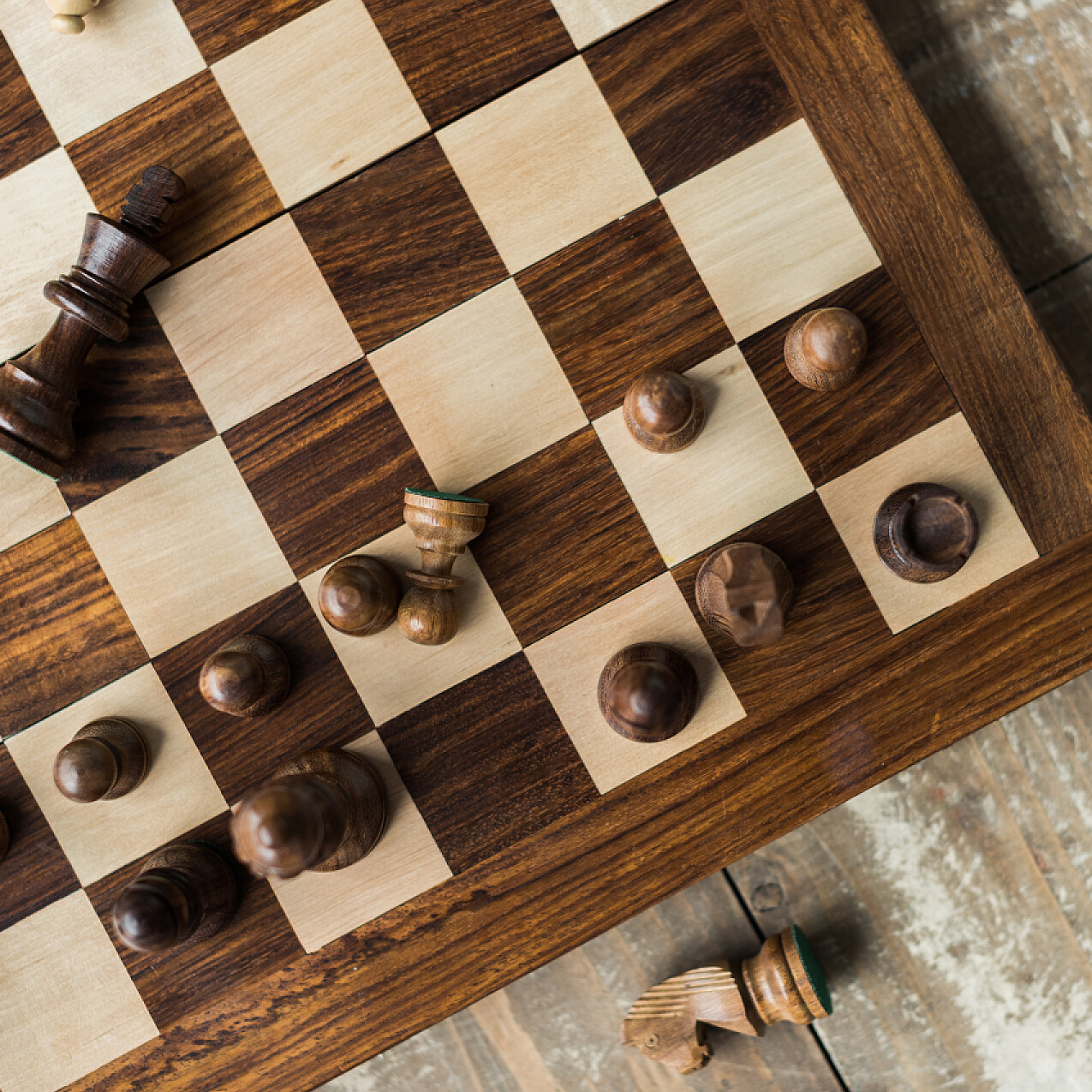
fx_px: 2284
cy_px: 545
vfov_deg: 26.9
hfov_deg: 26.8
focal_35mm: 64
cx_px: 637
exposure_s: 1/200
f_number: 2.8
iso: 400
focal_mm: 50
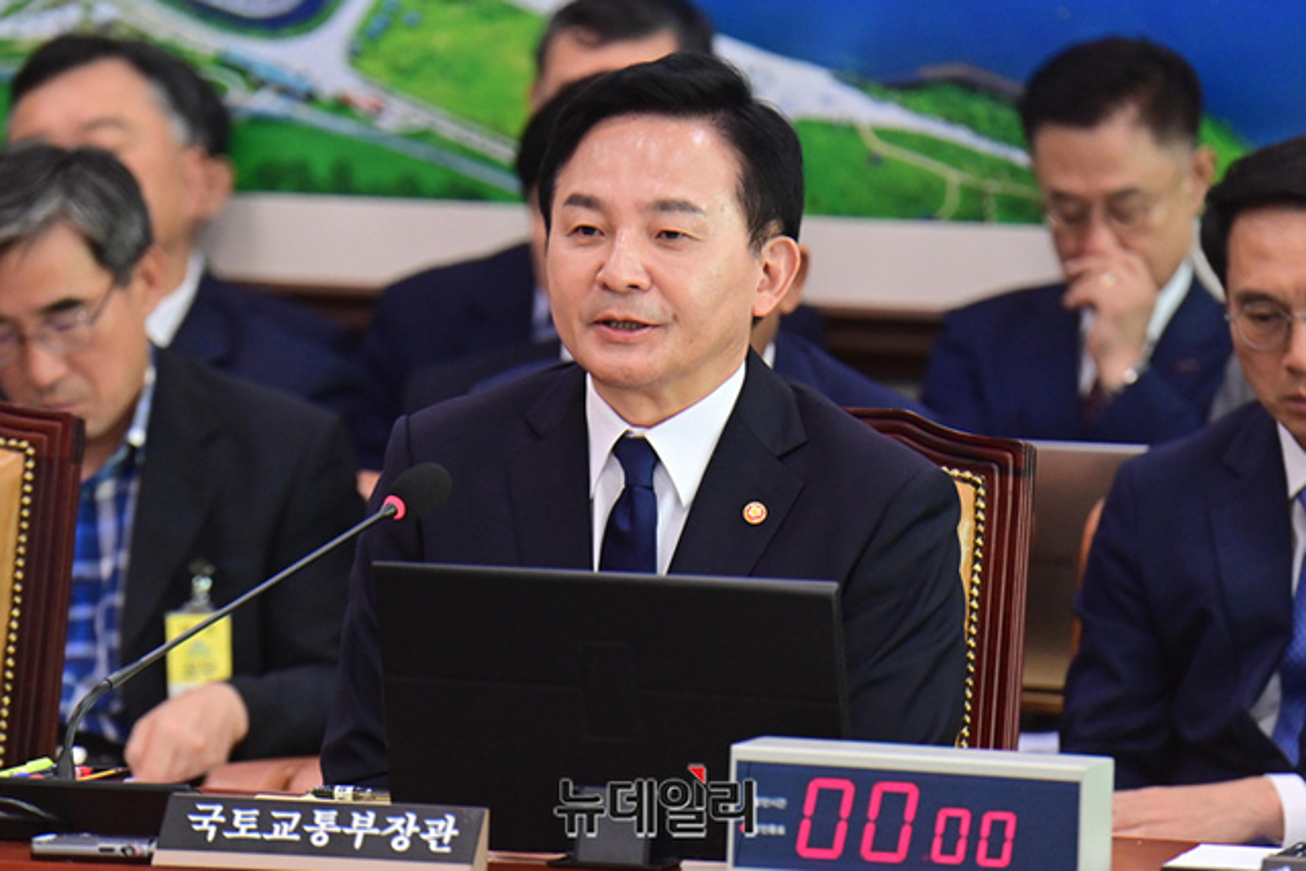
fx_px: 12336
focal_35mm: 340
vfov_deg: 4.0
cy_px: 436
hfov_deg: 6.1
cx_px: 653
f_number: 6.3
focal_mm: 340
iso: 6400
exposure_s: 1/320
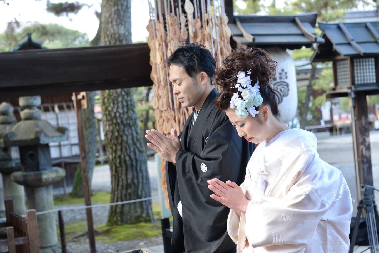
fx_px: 737
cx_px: 190
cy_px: 126
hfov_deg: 28.8
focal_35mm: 70
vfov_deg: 19.5
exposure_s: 1/320
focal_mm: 70
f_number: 5
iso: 1000
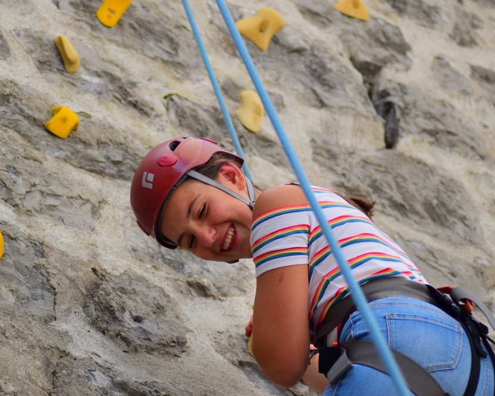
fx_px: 2739
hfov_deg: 10.3
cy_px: 197
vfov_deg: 8.3
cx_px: 226
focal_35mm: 187
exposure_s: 1/1000
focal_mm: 110
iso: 250
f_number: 4
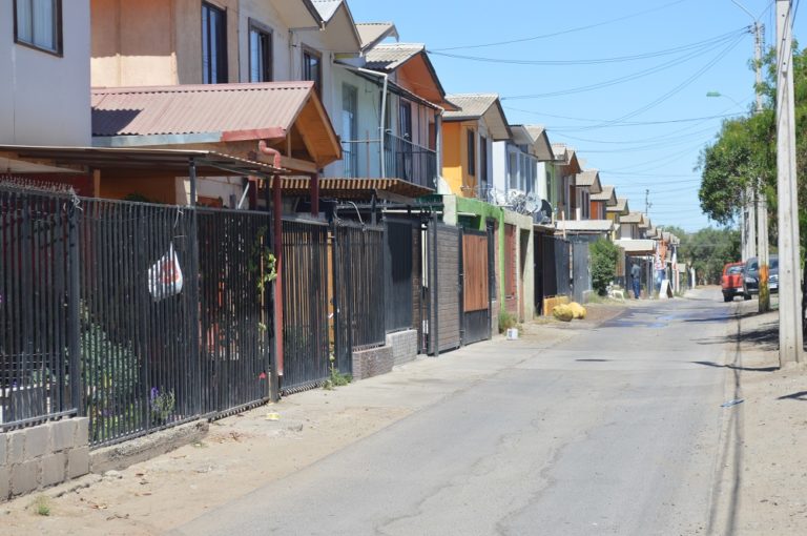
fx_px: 1847
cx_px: 404
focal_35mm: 82
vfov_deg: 16.5
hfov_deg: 24.6
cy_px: 268
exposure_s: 1/200
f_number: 7.1
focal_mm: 55
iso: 100
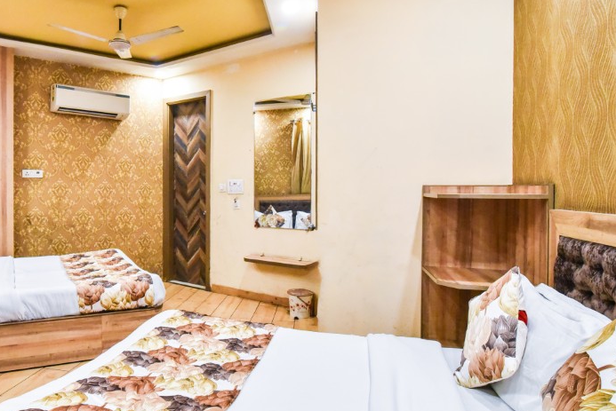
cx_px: 206
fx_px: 428
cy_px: 191
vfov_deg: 51.3
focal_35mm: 25
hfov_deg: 69.5
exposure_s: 1/50
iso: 4000
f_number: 8
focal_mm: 16
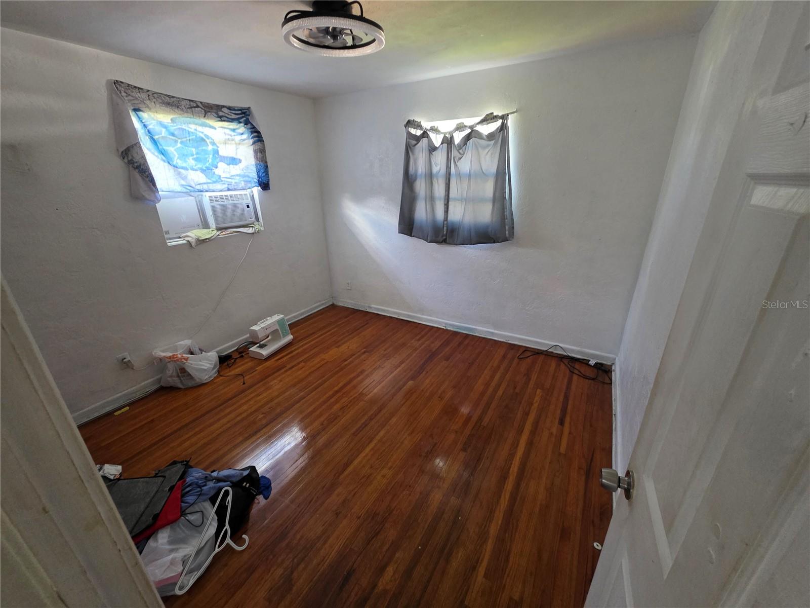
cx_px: 405
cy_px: 304
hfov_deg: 106.2
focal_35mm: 13
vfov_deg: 89.9
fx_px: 304
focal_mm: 2.2
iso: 640
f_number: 1.9
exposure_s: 1/60
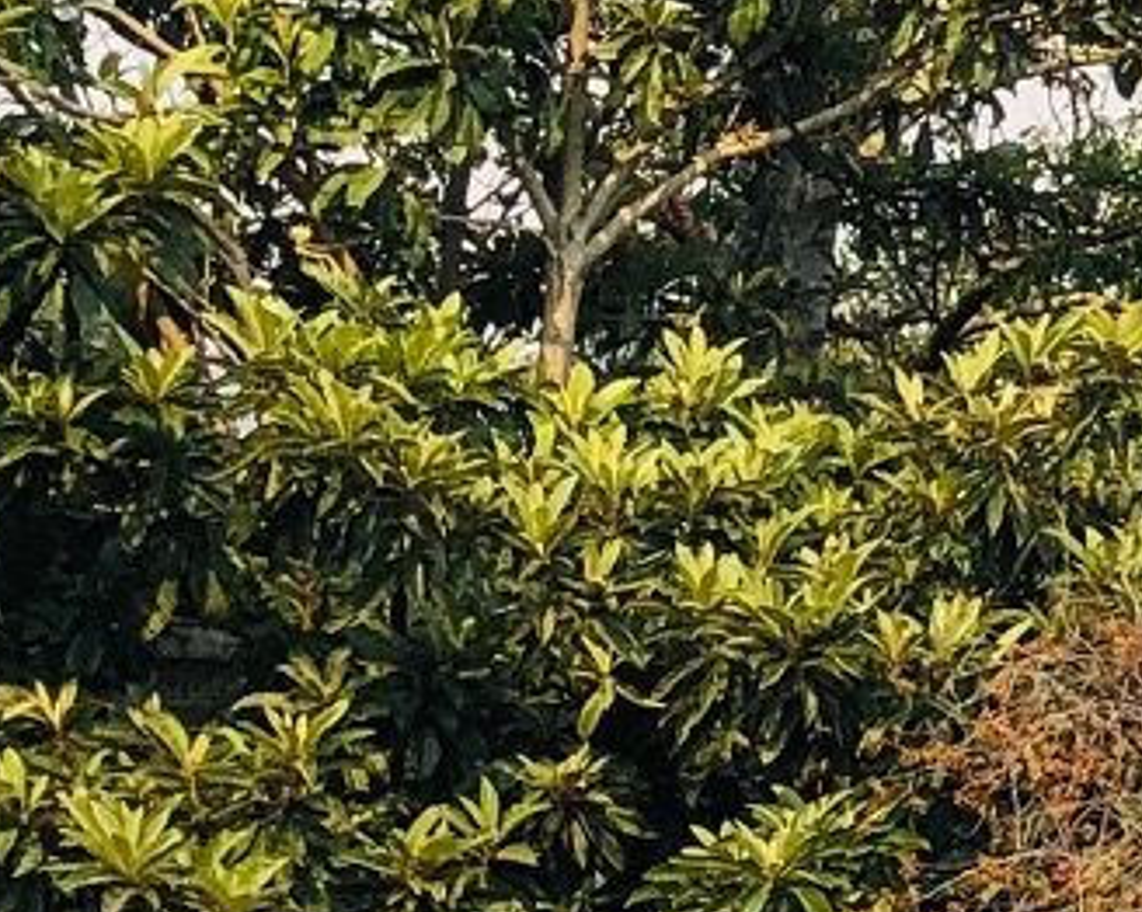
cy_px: 362
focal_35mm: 168
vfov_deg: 9.2
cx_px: 3182
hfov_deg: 9.5
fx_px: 5675
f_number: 1.8
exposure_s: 1/1715
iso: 20
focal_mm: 3.99
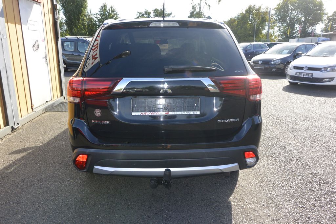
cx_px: 168
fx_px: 252
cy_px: 112
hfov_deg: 67.4
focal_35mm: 27
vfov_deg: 47.9
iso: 160
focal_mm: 10
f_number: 5
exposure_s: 1/250
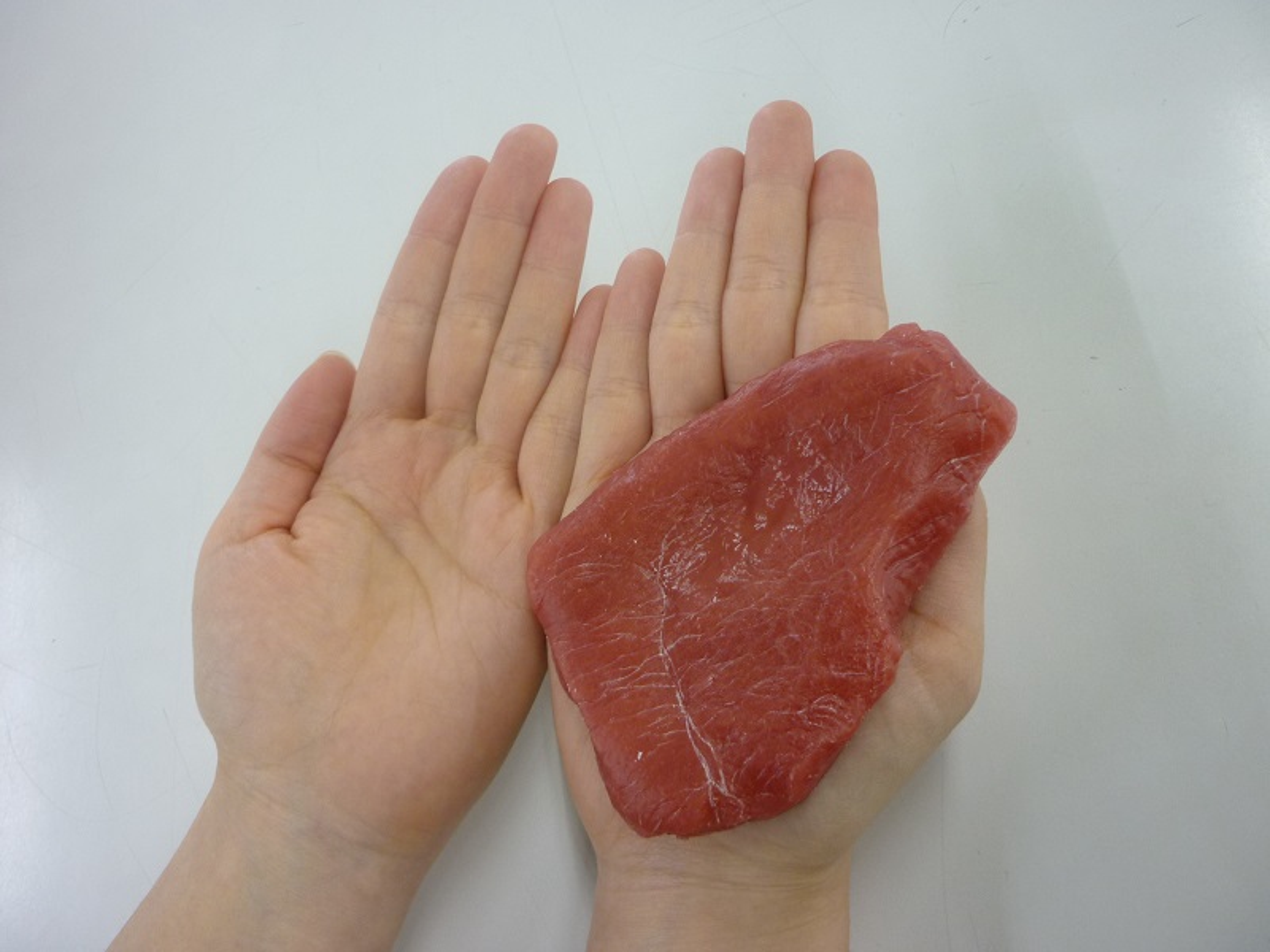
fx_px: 1211
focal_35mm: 33
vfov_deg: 42.9
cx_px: 635
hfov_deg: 55.4
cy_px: 476
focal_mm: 5.5
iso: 160
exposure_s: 1/30
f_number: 2.8
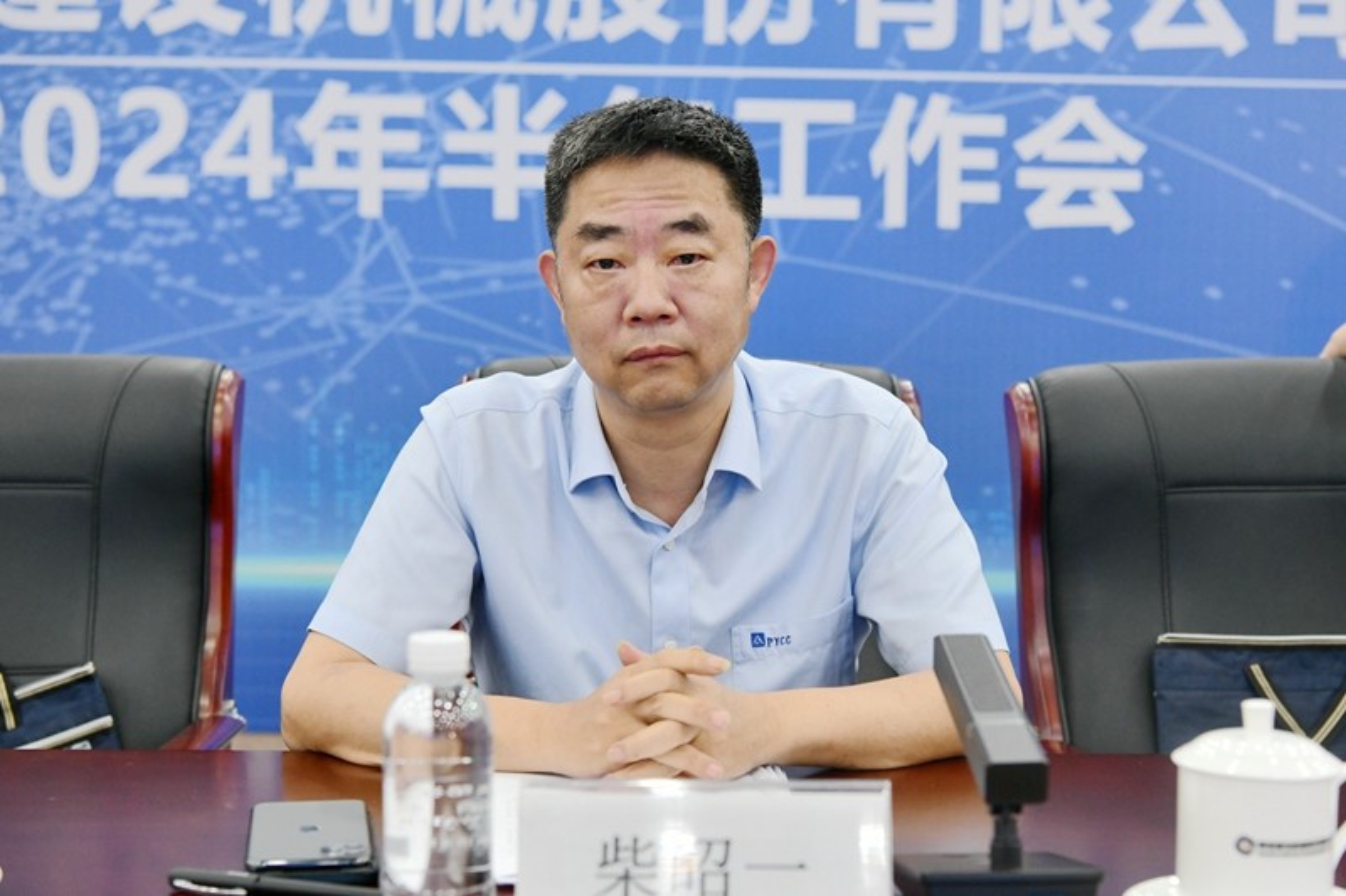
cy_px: 448
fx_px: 1682
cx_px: 673
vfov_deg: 29.9
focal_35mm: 45
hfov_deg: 43.6
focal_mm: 45
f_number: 4
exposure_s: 1/160
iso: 2000
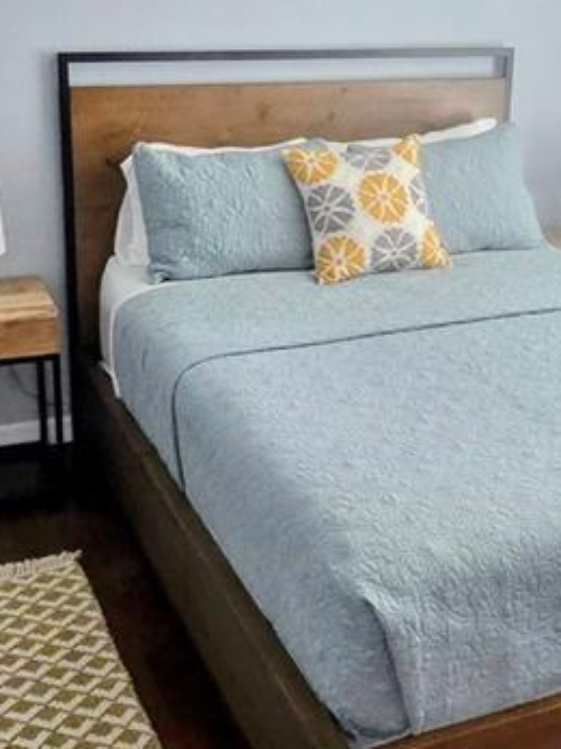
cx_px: 317
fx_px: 973
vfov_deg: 41.6
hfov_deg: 32.1
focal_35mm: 45
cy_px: 250
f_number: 2.2
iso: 320
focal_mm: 2.2
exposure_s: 1/60
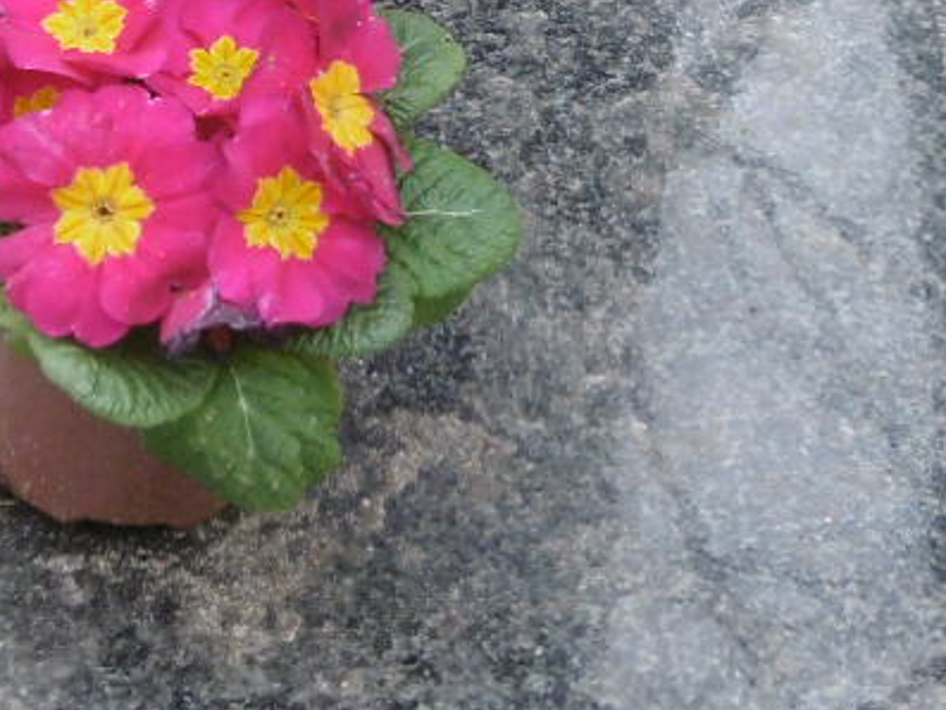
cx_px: 205
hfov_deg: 8.9
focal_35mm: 222
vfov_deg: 6.7
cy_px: -60
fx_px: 6069
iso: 100
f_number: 3.8
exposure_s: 1/80
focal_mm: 7.7
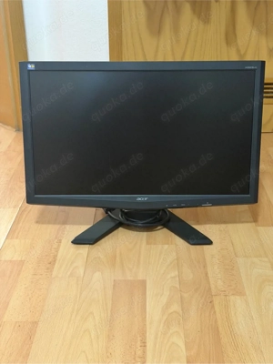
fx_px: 505
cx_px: 136
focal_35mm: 48
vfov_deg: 39.7
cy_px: 182
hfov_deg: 30.3
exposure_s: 1/28
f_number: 1.78
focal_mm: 6.76
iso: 800
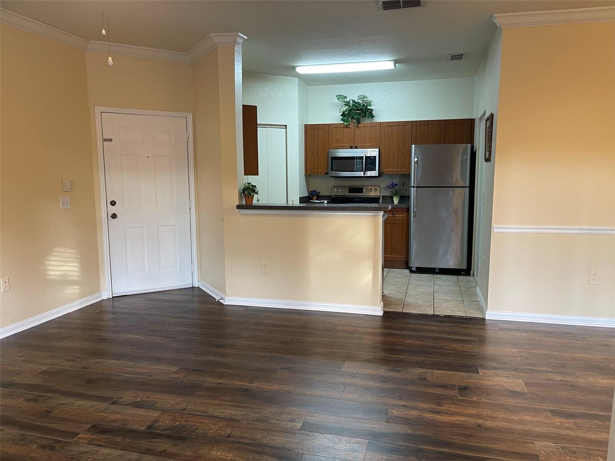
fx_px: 462
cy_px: 230
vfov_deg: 53.1
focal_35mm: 26
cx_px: 308
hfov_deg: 67.3
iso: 80
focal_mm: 5.1
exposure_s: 1/60
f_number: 1.6
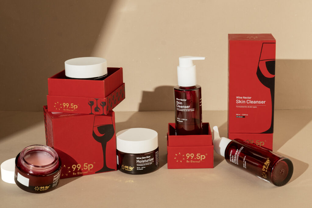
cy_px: 104
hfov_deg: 38.2
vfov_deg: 26.0
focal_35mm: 52
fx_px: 450
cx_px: 156
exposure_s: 1/80
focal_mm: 35
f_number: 9
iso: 200
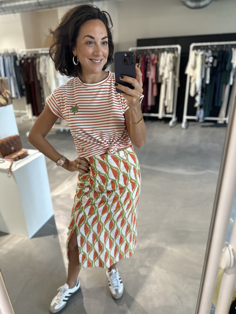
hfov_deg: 56.8
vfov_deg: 71.6
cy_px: 157
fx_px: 218
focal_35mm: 24
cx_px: 118
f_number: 1.78
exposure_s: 1/100
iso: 200
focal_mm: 6.86
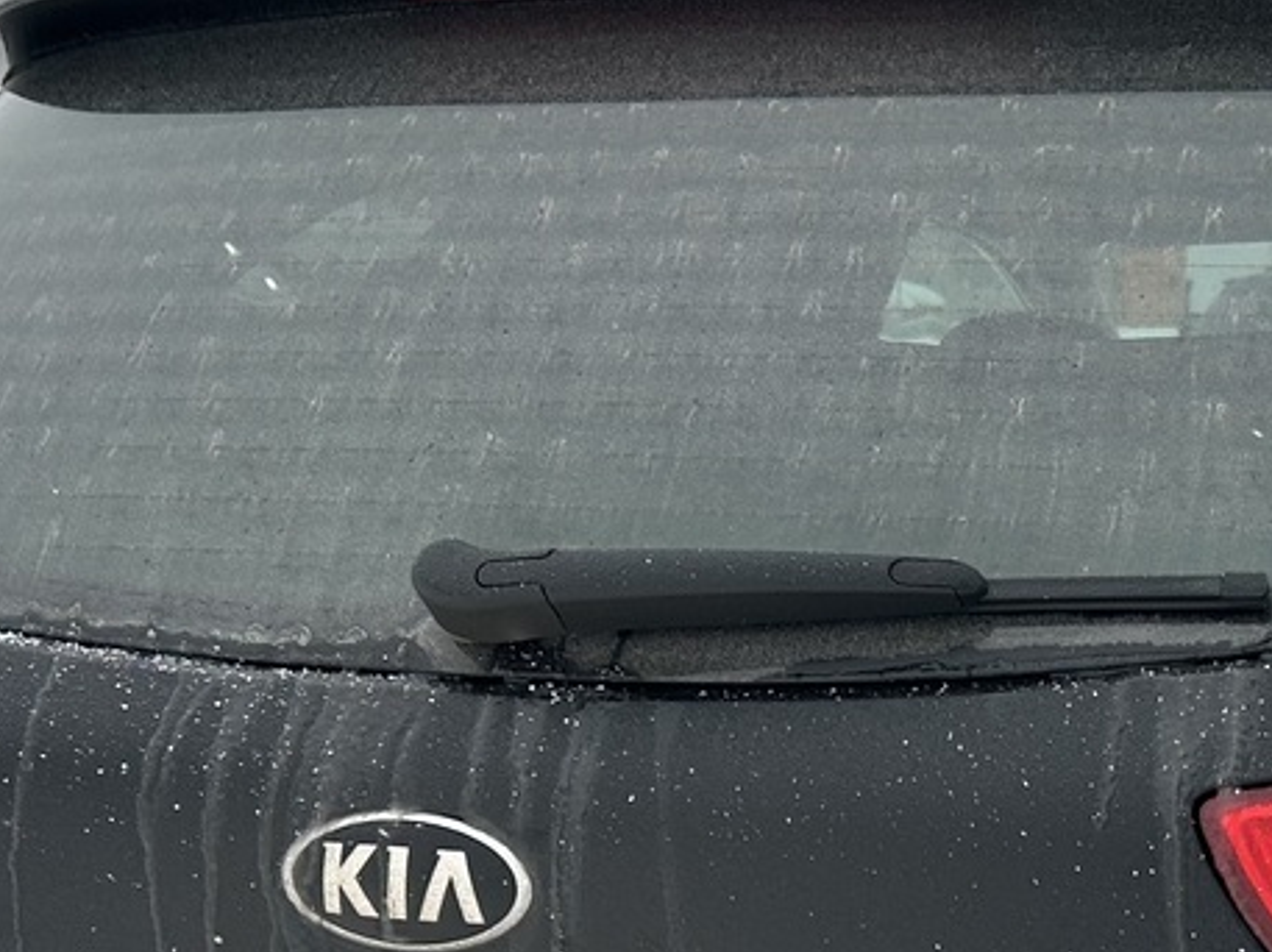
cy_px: 1097
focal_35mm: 82
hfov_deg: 23.5
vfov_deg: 17.3
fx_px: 3011
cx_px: 1010
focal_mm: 5.7
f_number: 1.5
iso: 32
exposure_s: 1/127
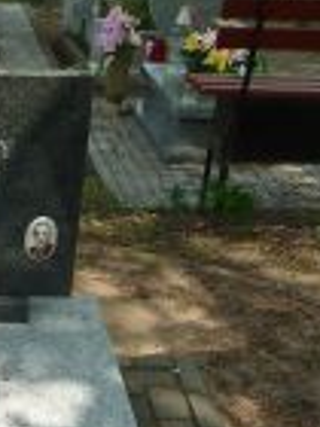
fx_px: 1060
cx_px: -125
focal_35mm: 86
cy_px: 564
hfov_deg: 16.0
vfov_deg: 20.6
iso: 80
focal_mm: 4.1
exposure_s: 1/250
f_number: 4
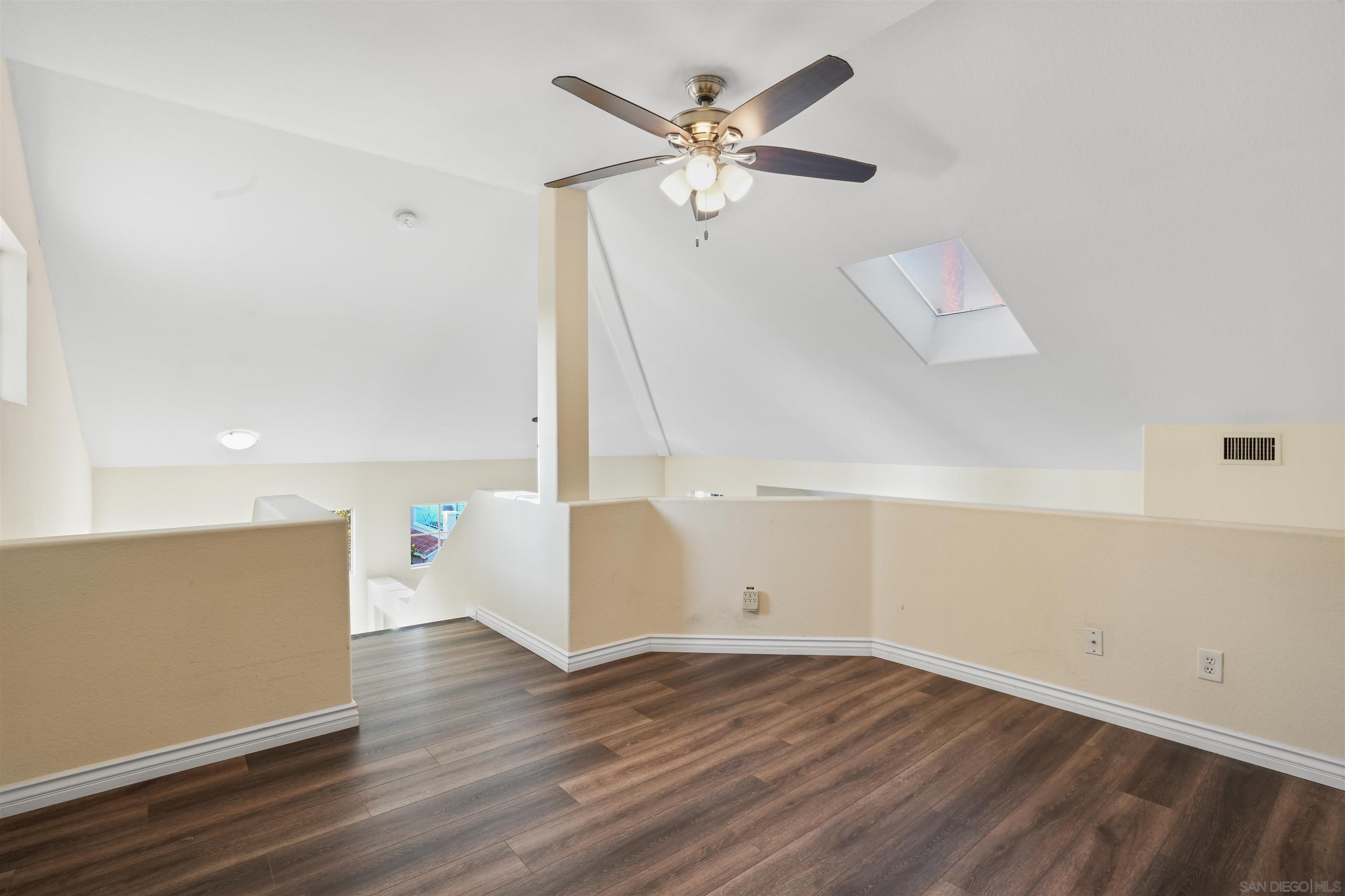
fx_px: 598
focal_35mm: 16
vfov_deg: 73.7
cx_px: 672
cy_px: 448
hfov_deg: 96.7
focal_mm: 16
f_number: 11
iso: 500
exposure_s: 1/6
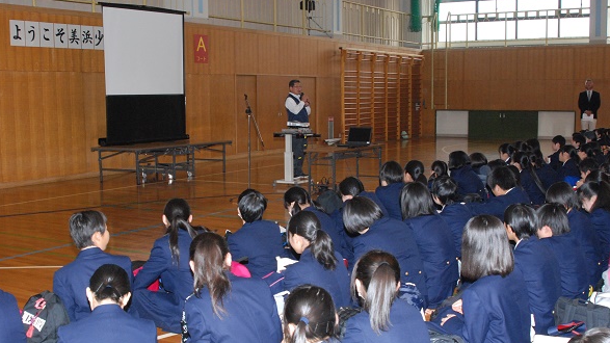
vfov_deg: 26.5
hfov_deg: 45.5
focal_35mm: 45
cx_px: 300
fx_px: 728
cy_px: 197
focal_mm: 28
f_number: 7.1
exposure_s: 1/60
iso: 1600
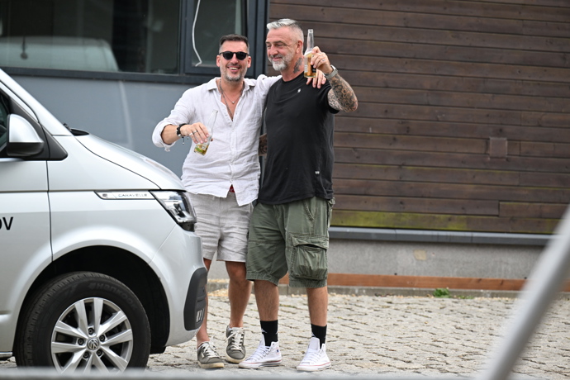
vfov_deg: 6.9
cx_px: 285
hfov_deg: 10.3
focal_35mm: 200
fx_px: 3166
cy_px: 190
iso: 2000
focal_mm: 200
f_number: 4.5
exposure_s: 1/2500
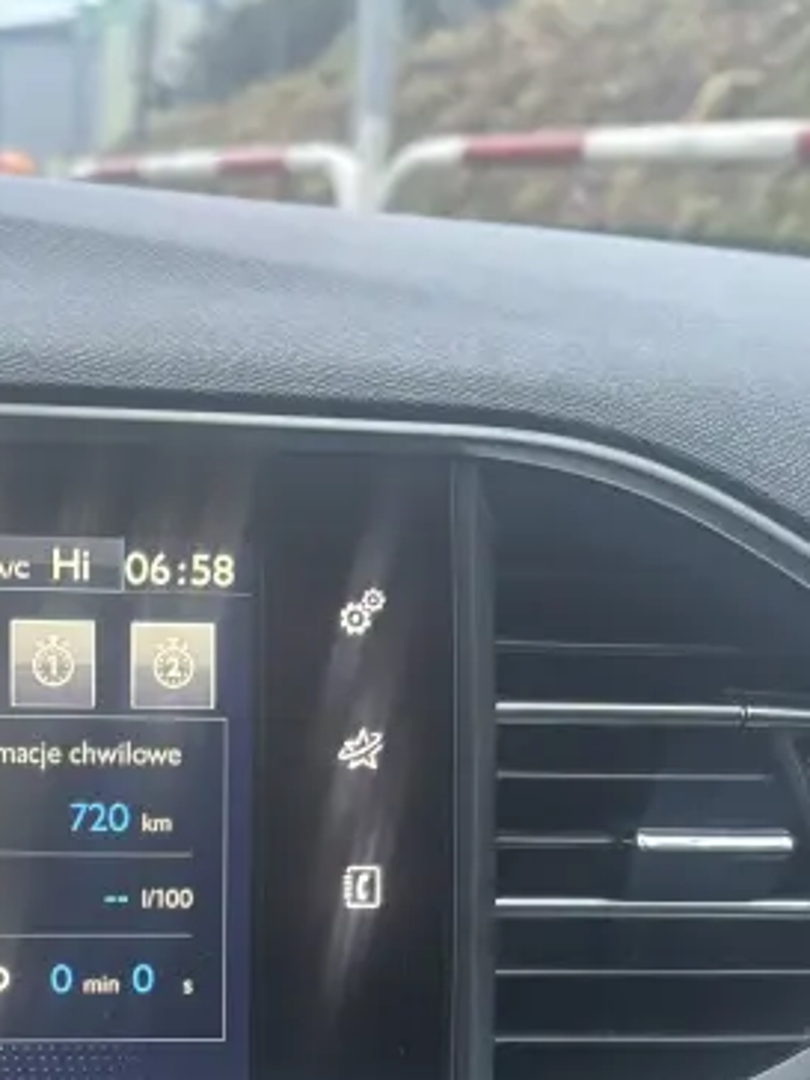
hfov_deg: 22.7
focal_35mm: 61
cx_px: -74
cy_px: 1239
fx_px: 1903
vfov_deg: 28.3
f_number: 1.6
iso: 400
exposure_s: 1/33
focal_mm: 5.96
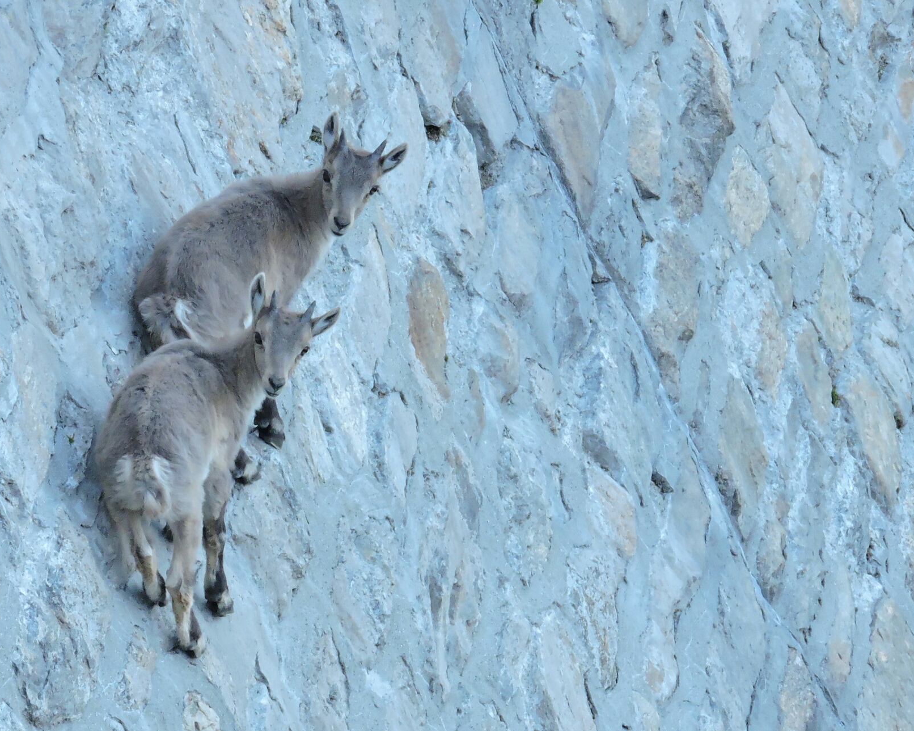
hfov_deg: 6.2
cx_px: 435
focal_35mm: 313
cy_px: 366
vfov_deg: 4.9
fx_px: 8465
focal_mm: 53.5
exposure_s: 1/200
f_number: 4.8
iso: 800
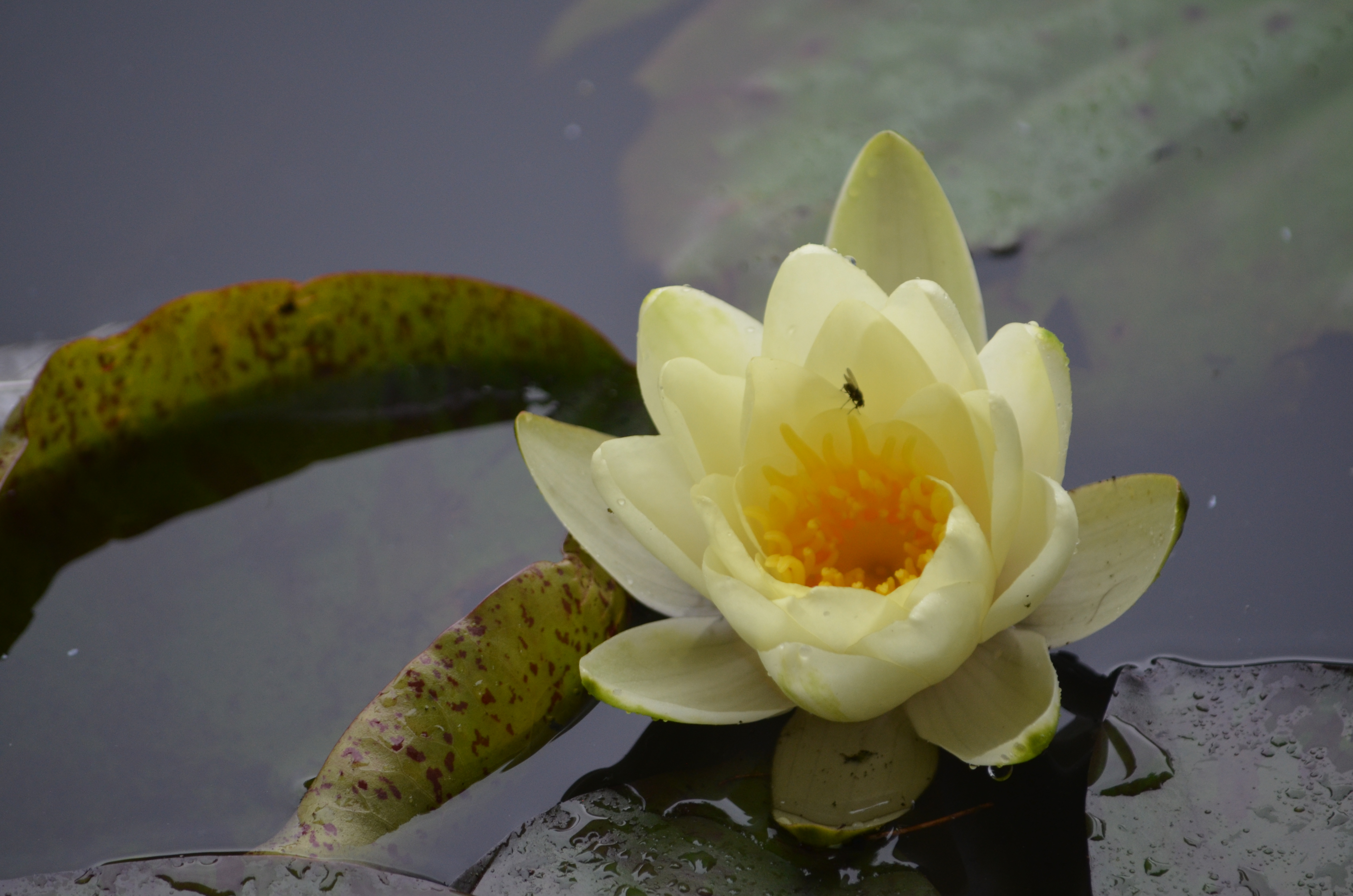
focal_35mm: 450
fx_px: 16877
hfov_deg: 4.6
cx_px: 676
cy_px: 448
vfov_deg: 3.0
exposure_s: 1/250
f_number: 5.6
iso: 500
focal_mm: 300
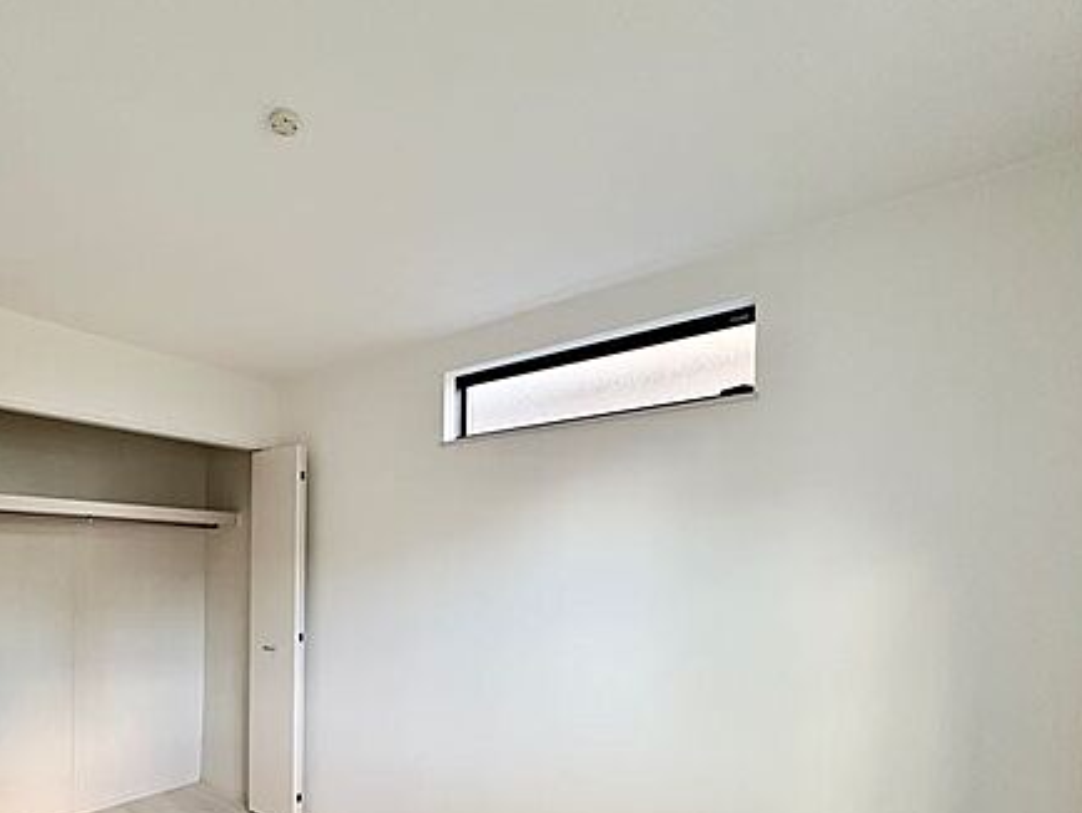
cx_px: 369
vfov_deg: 63.5
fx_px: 625
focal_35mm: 20
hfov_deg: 79.3
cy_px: 572
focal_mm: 2.22
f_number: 2.2
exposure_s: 1/85
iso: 200
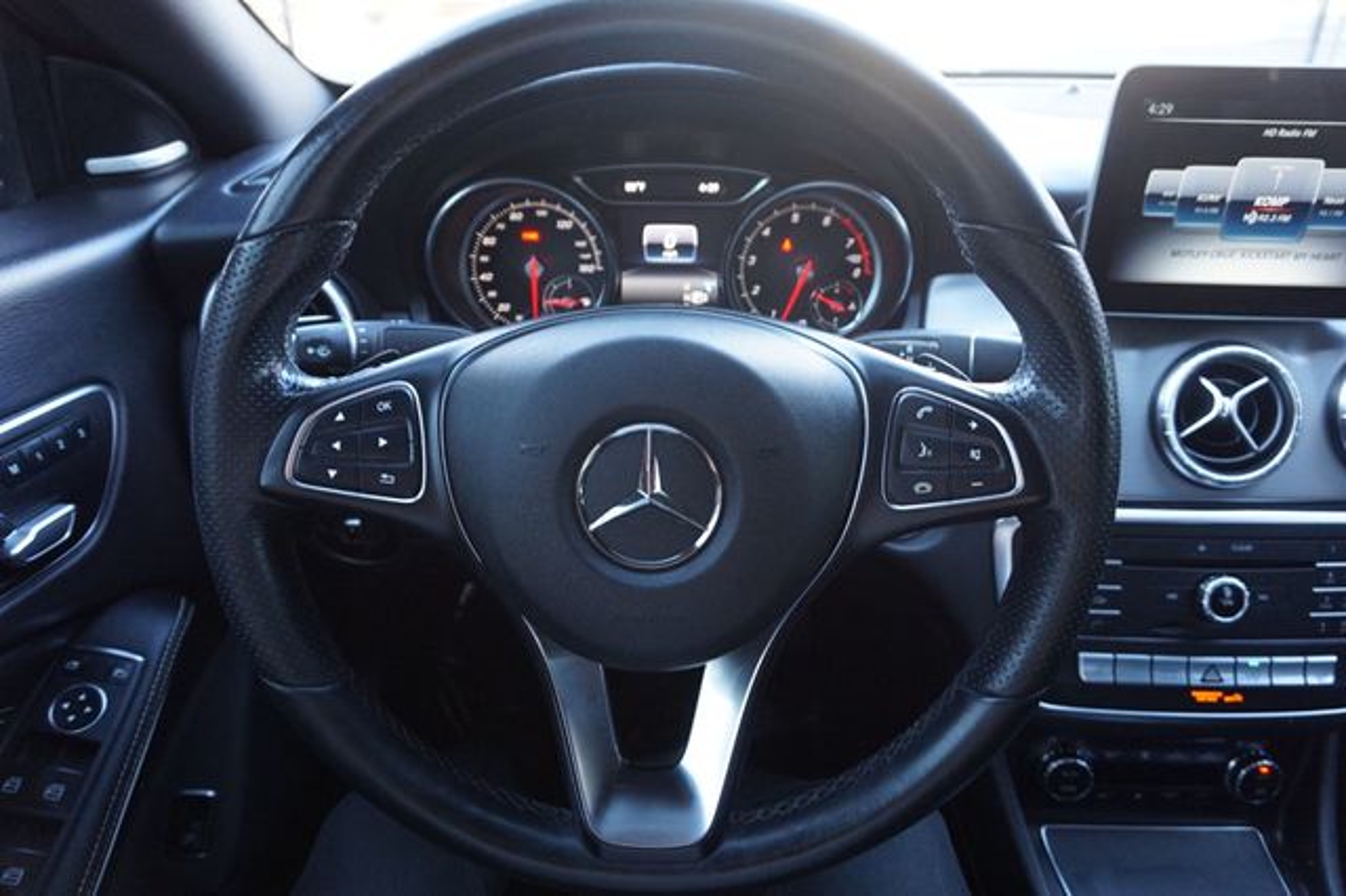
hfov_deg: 73.8
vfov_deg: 53.1
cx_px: 673
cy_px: 448
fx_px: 897
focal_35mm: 24
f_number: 4
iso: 1250
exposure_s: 1/60
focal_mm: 16
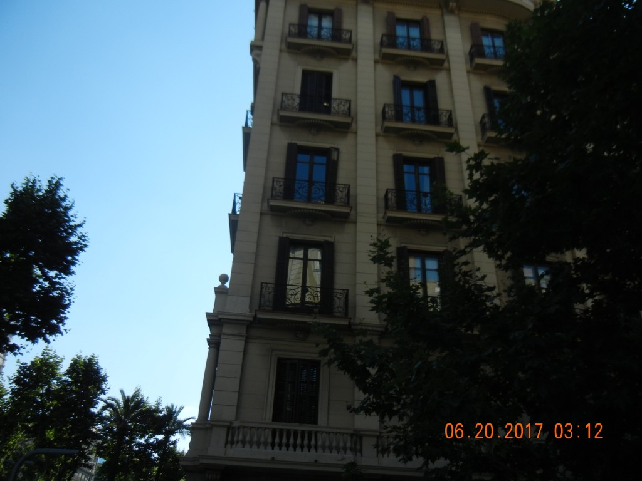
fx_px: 556
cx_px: 321
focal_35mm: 30
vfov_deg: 46.8
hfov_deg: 60.0
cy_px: 240
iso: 160
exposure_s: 1/410
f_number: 7
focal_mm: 5.4
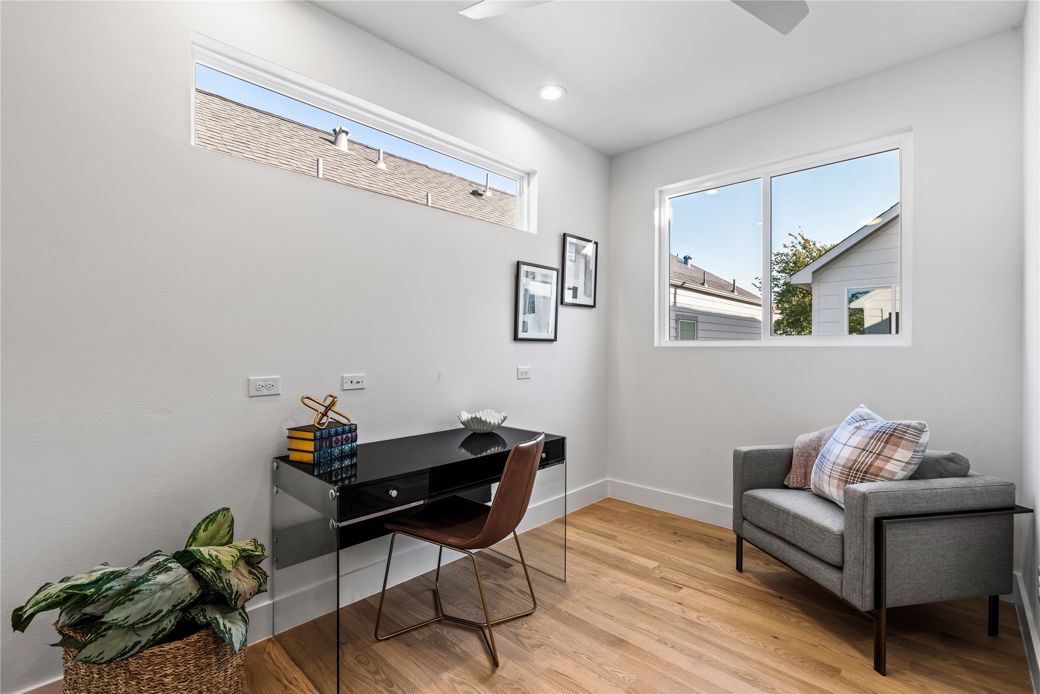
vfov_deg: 73.7
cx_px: 520
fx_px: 462
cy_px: 347
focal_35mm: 16
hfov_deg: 96.7
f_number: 9
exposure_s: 1/2
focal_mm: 16
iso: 200
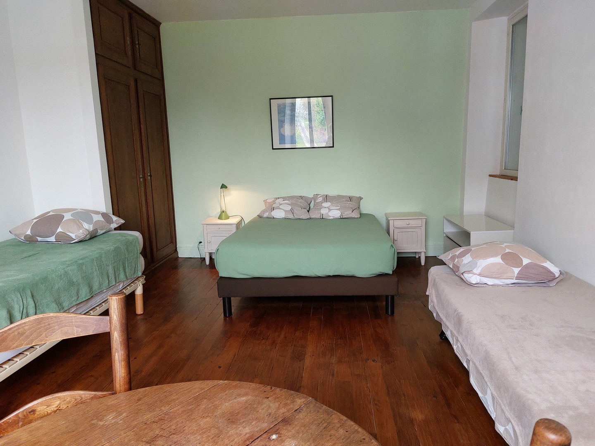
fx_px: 430
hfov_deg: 69.4
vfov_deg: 54.9
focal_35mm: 25
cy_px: 223
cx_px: 298
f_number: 1.8
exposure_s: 1/100
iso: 200
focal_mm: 5.23
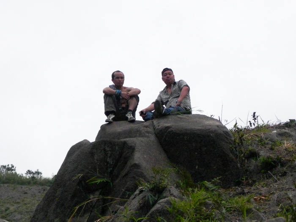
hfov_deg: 12.2
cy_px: 111
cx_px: 148
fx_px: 1385
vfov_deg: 9.2
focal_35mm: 162
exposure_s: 1/136
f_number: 4.5
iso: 1600
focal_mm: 28.8
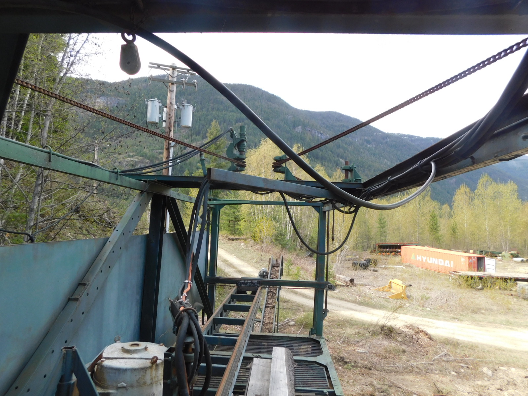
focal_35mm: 23
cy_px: 198
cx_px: 264
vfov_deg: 58.9
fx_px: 351
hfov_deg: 73.9
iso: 125
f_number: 3
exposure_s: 1/200
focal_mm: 4
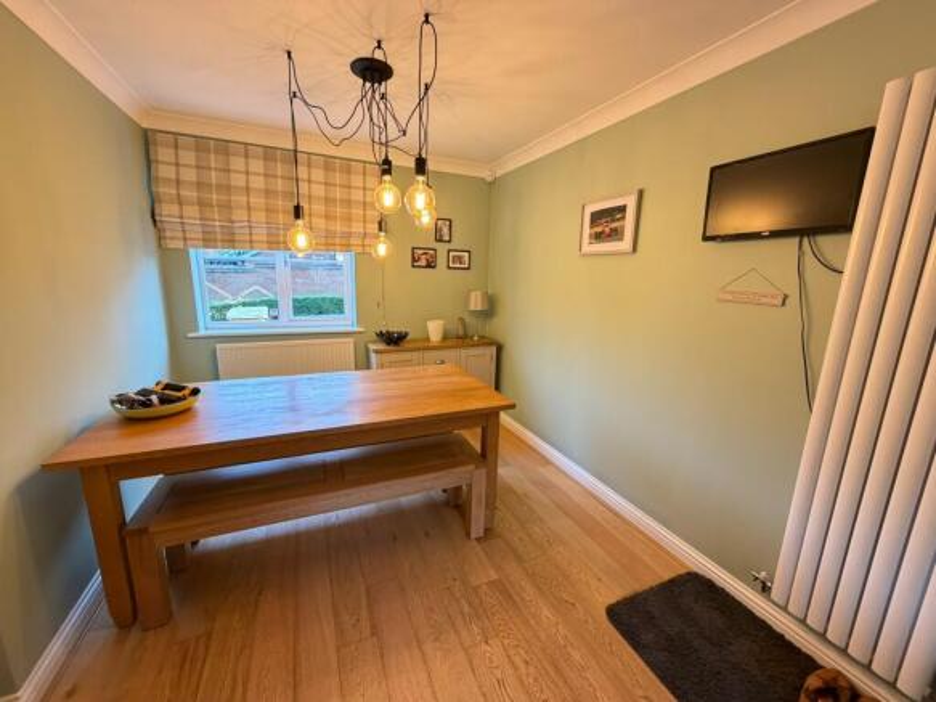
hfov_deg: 102.1
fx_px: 378
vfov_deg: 85.7
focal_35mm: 14
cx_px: 468
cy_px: 351
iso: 320
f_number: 2.2
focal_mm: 2.22
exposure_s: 1/50
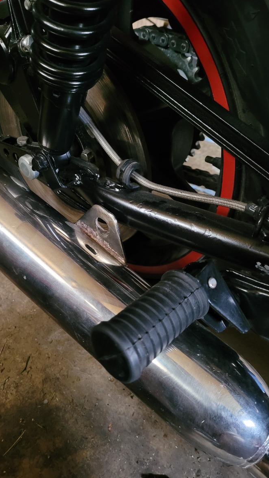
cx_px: 104
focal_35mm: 29
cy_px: 237
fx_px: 368
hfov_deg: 40.0
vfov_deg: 66.1
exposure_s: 1/24
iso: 800
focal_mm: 5.4
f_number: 1.8
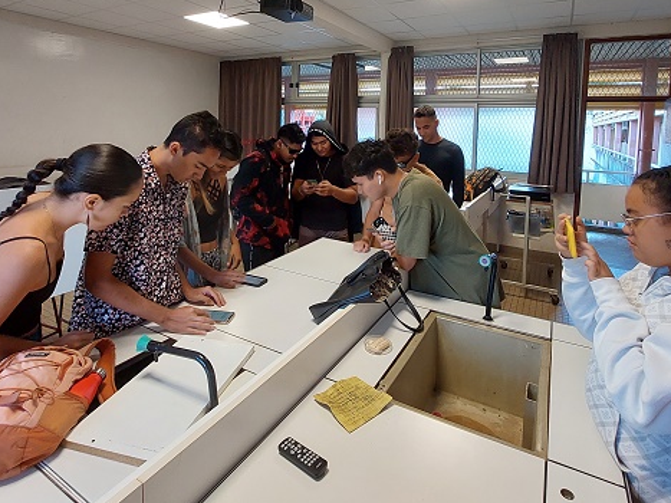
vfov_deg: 65.5
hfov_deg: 84.7
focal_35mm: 19
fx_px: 368
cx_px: 339
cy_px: 142
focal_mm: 1.74
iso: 125
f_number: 2.2
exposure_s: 1/50
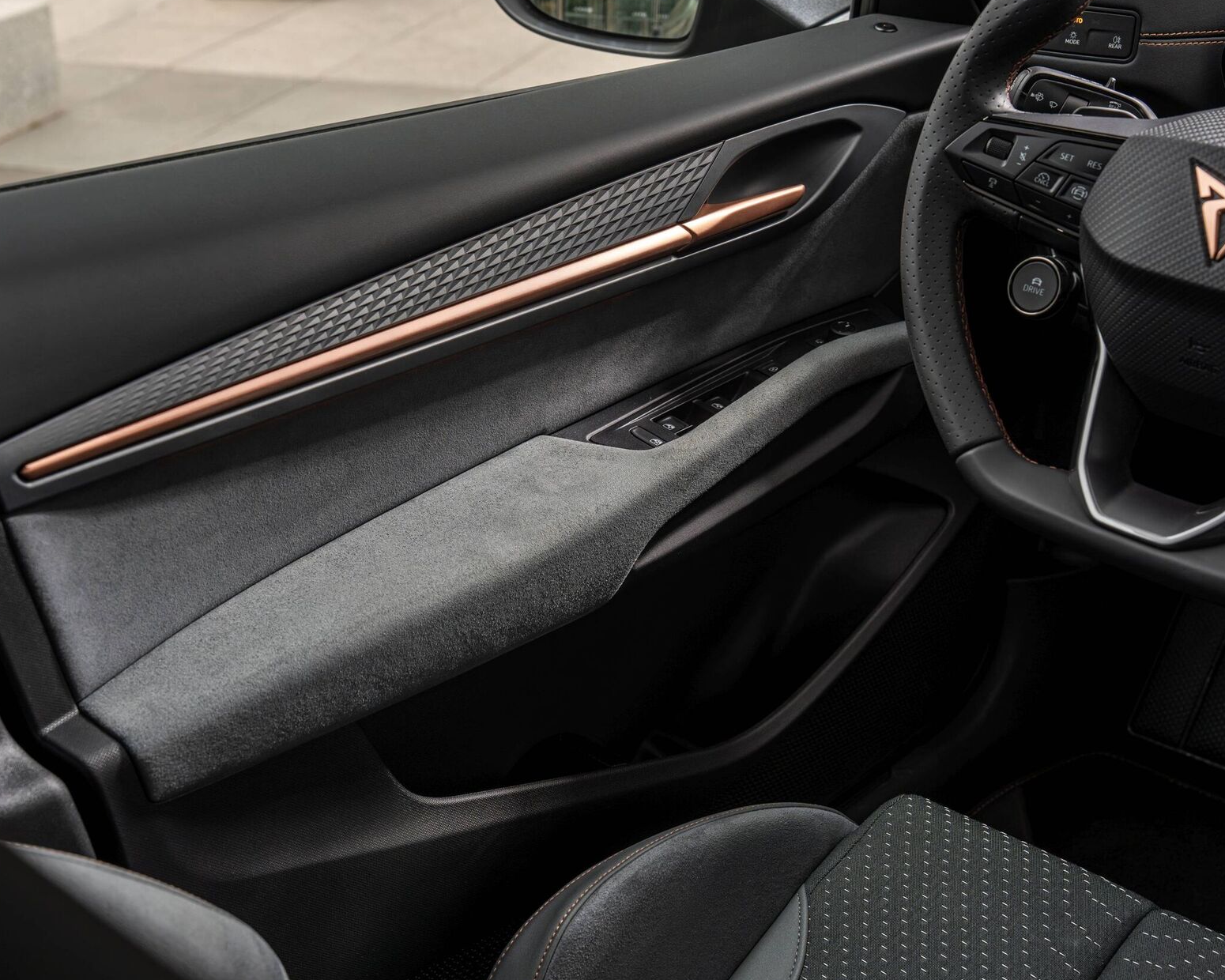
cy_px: 481
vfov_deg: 30.3
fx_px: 1813
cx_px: 557
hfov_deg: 37.3
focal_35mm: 50
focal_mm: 43
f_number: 6.3
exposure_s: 1/60
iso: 800
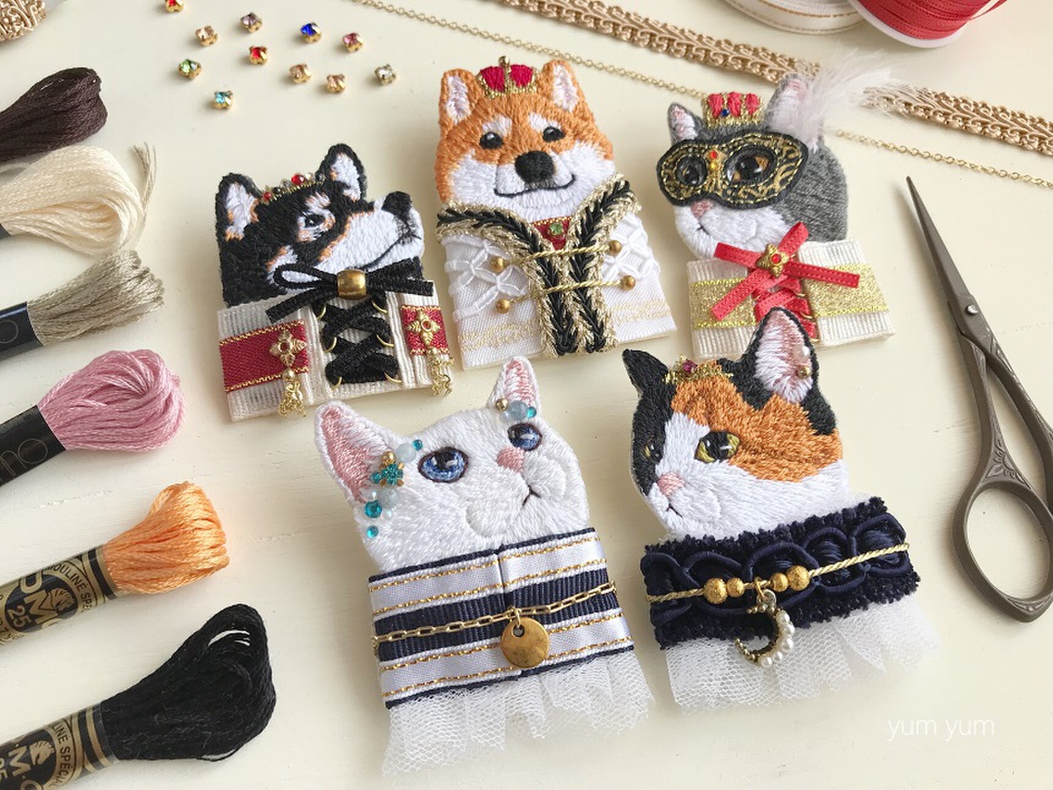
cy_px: 395
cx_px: 526
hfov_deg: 63.4
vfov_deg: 49.7
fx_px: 852
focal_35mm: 28
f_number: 1.8
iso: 25
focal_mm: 3.99
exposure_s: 1/60
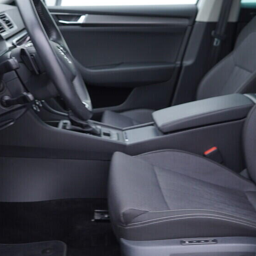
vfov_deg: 30.5
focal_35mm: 56
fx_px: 469
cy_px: 140
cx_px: 159
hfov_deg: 30.4
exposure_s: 1/40
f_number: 2.8
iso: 160
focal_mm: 24
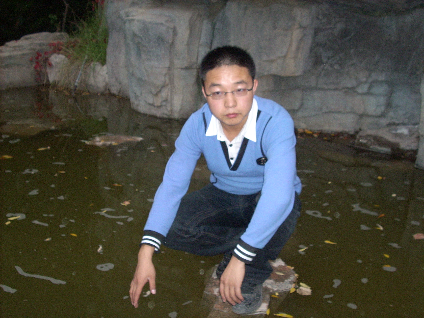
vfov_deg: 31.5
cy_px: 159
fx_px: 563
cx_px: 212
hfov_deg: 41.2
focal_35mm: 46
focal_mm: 7.6
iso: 259
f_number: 3.1
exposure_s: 1/60
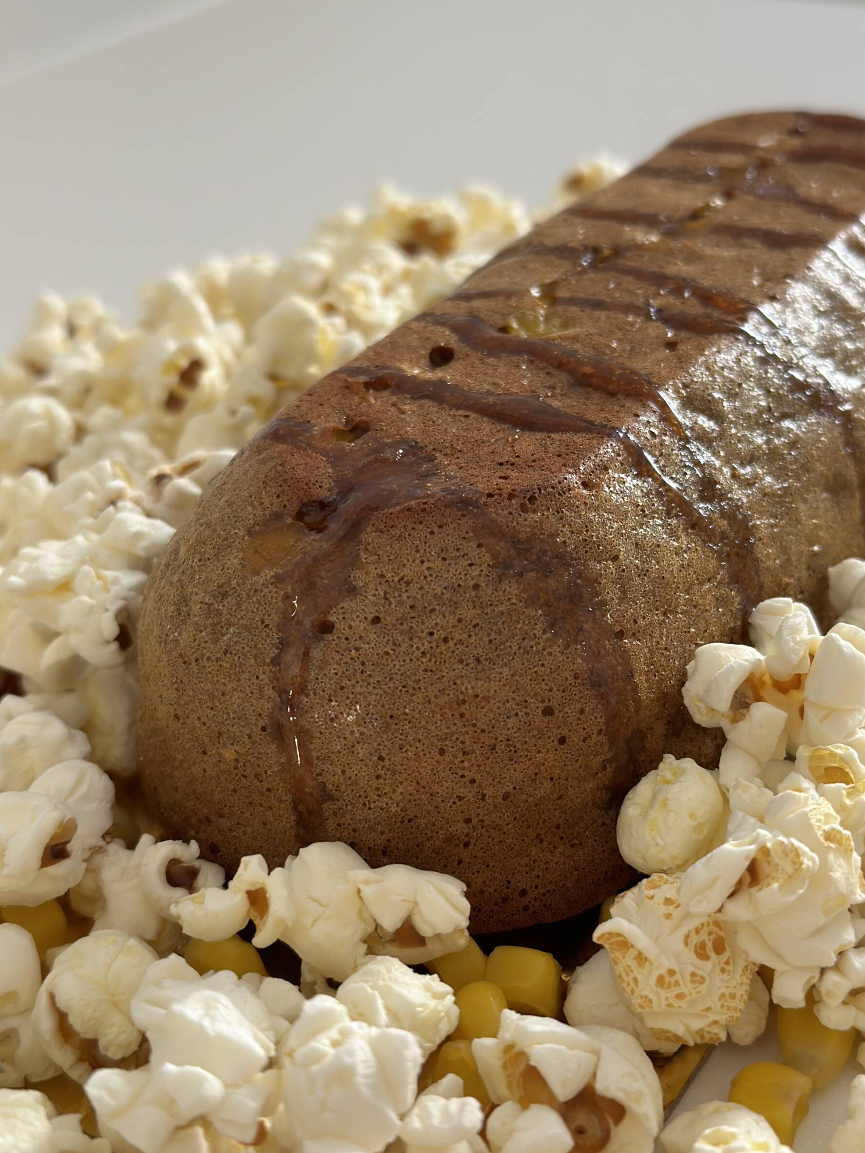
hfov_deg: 28.0
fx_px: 1733
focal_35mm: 52
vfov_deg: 36.8
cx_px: 468
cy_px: 592
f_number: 1.78
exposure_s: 1/83
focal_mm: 6.86
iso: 125
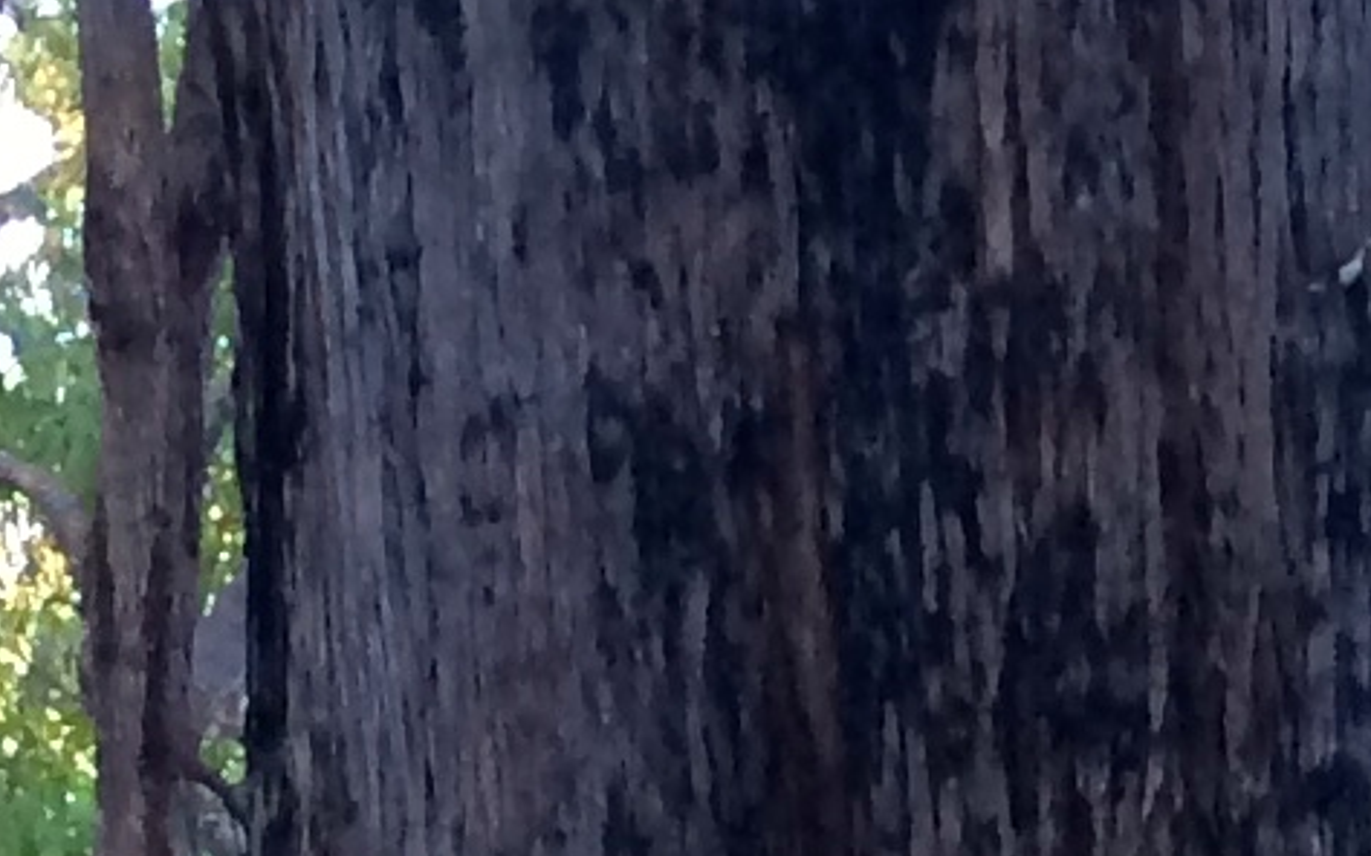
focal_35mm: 219
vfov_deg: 5.4
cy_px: 3207
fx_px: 8181
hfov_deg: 9.6
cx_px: 1125
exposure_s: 1/30
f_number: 2.2
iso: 80
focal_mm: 4.12
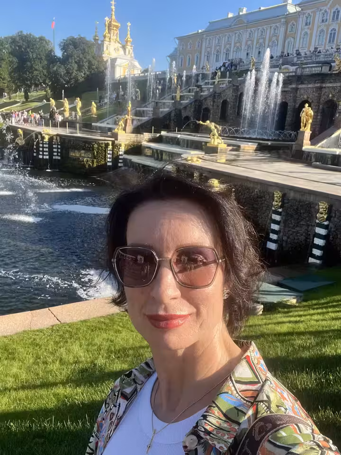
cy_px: 228
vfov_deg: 60.0
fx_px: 394
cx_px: 170
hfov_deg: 46.8
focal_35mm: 30
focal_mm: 2.71
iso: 32
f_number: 2.2
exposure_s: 1/659
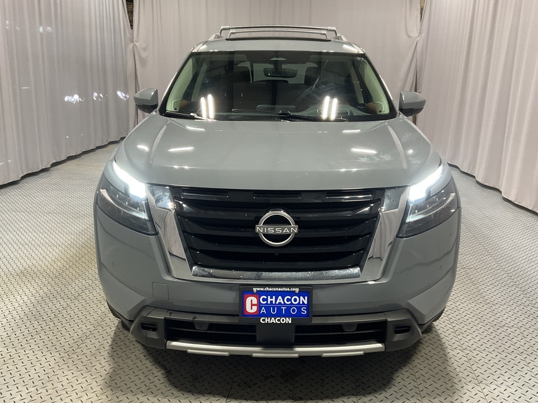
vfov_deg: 44.1
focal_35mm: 32
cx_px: 272
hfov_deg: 56.8
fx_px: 497
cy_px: 217
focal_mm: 3
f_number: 1.8
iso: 50
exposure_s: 1/50
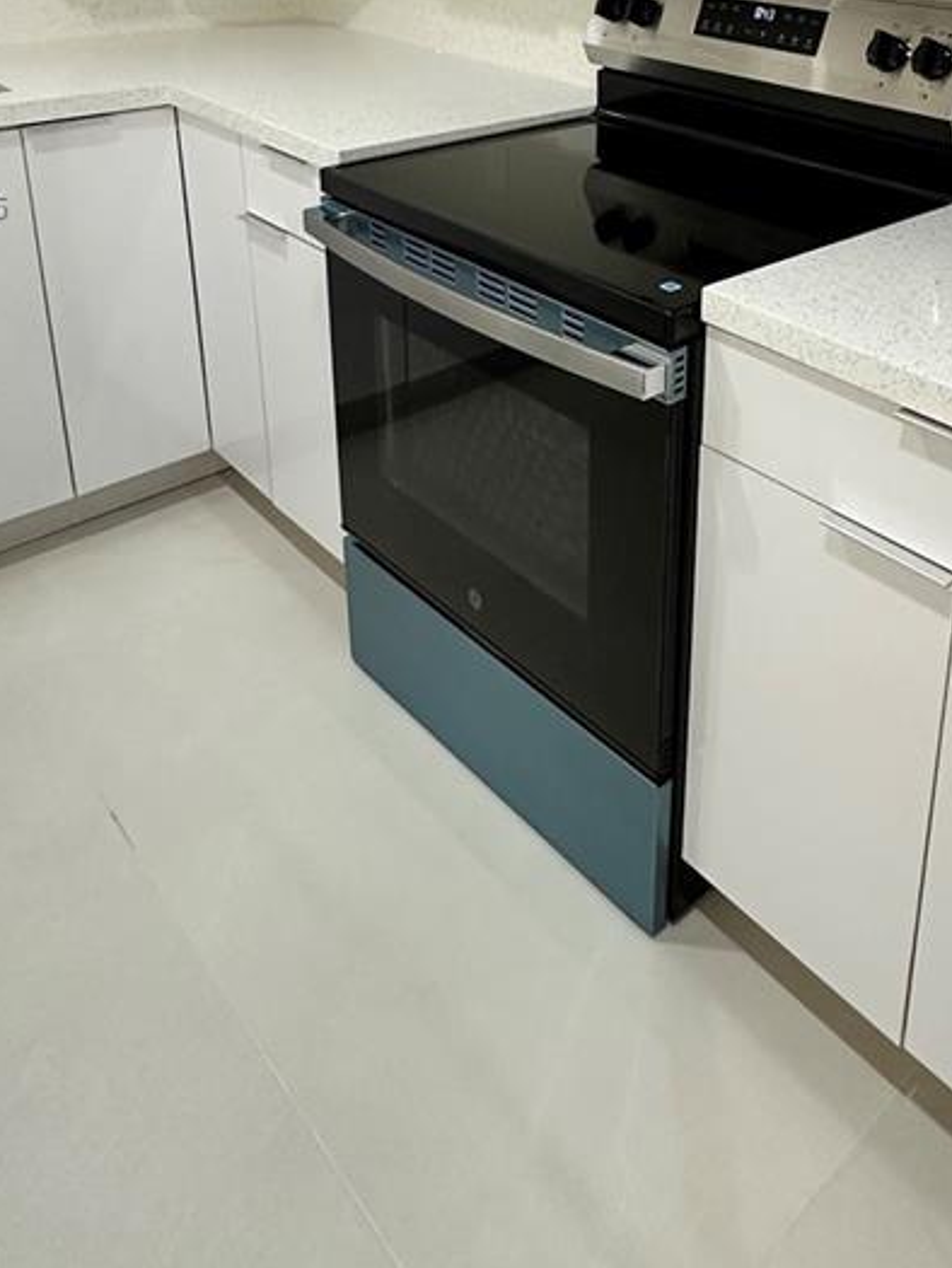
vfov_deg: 52.2
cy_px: 208
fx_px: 1173
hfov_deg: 43.4
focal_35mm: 32
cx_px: 650
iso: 250
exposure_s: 1/120
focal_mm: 2.22
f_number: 2.2
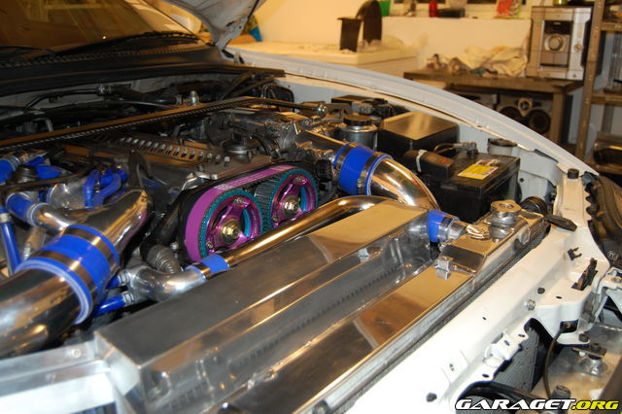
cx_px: 311
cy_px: 207
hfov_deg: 55.1
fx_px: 596
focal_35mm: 34
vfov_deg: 38.3
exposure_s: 1/60
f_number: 3.8
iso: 400
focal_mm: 23
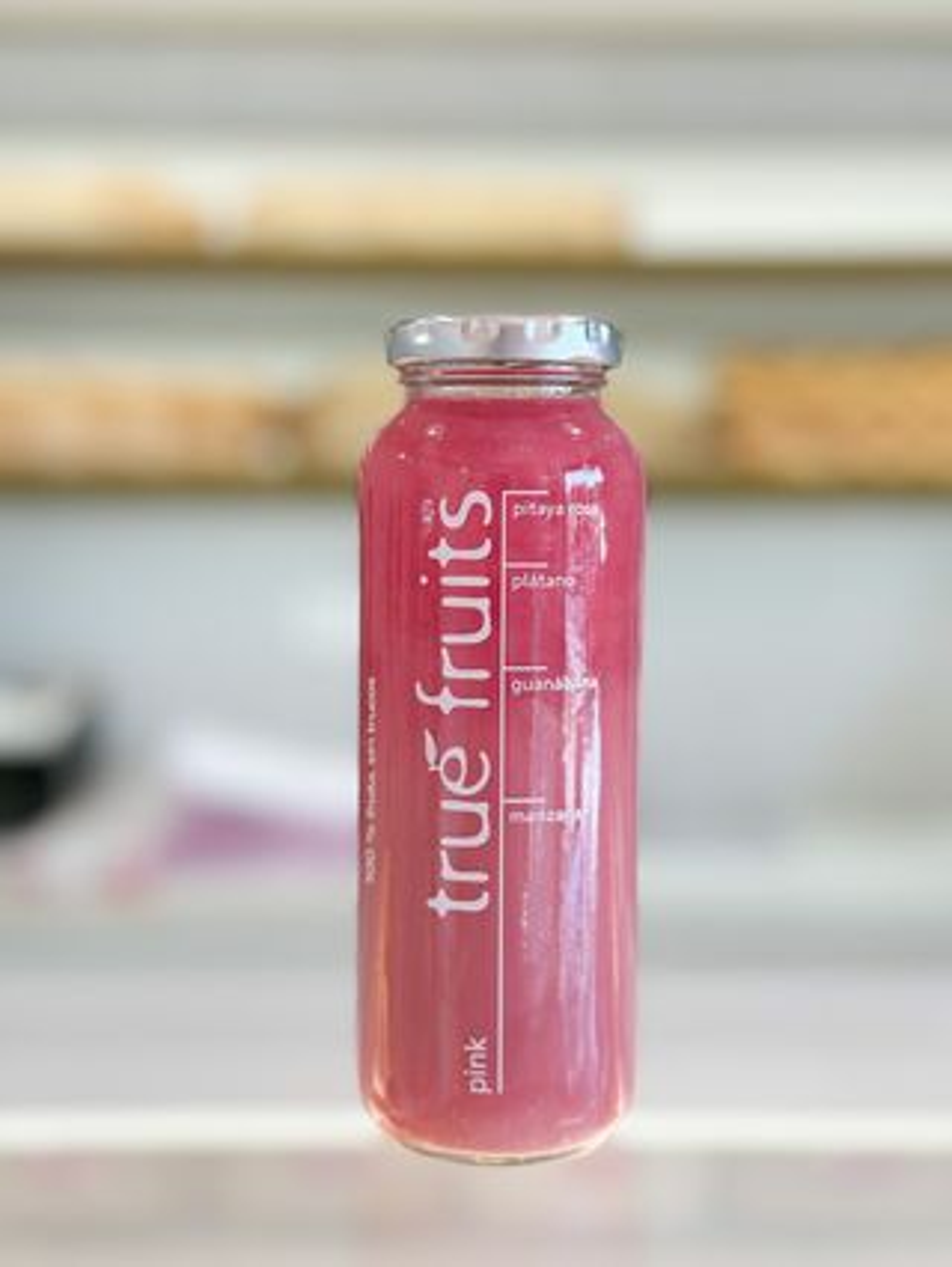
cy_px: 634
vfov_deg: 39.6
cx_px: 476
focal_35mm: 48
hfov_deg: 30.3
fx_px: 1758
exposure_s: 1/240
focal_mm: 6.86
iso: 80
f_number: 1.8
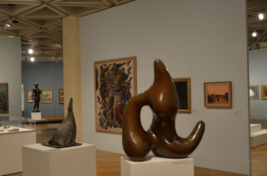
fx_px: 311
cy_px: 89
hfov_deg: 46.3
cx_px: 114
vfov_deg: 31.7
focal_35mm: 42
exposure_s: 1/50
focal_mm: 22
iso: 800
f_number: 3.8
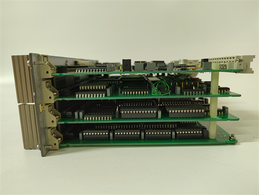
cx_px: 130
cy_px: 98
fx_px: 172
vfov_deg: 58.9
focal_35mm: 23
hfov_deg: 73.9
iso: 1441
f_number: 1.9
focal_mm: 5.52
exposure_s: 1/50
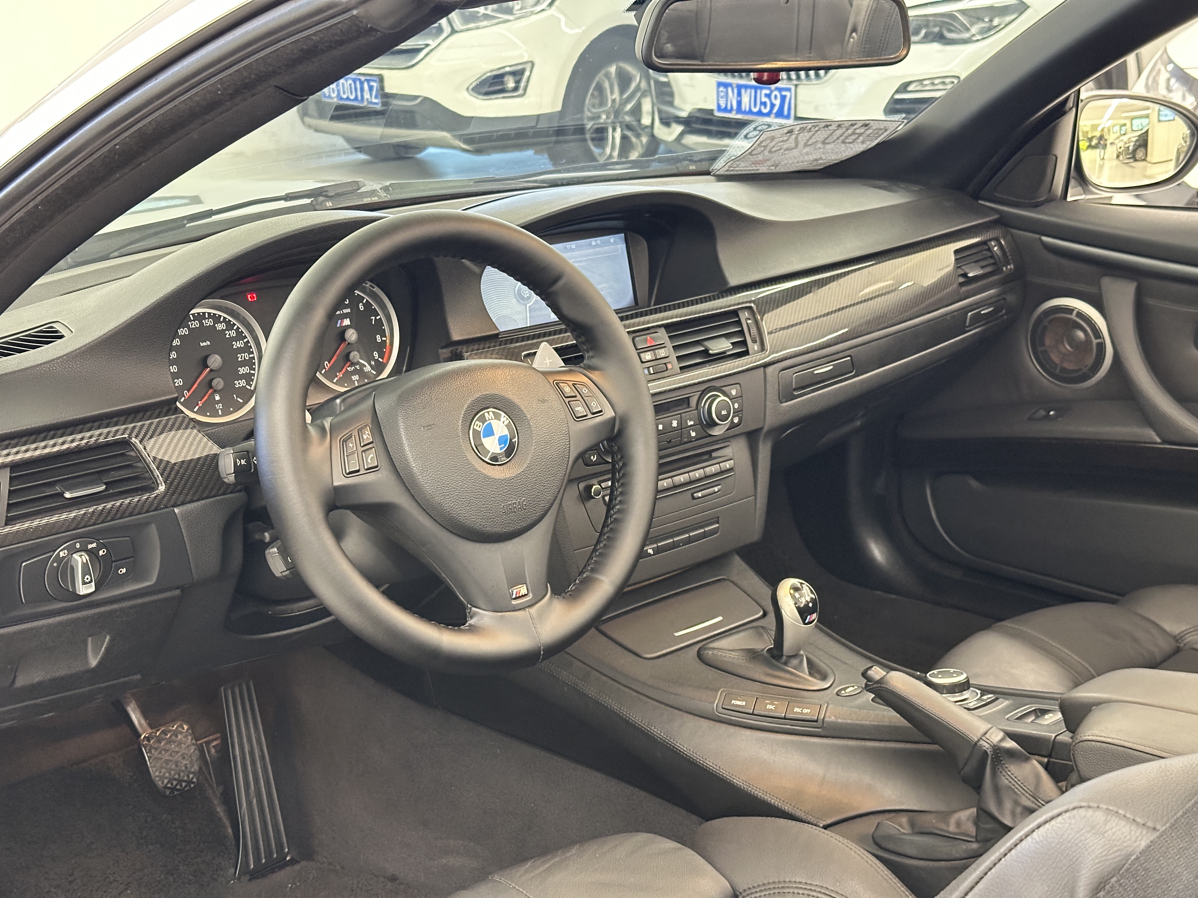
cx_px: 599
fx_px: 1661
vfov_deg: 30.3
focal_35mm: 48
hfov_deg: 39.7
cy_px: 449
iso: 500
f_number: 1.78
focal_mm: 6.86
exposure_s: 1/25
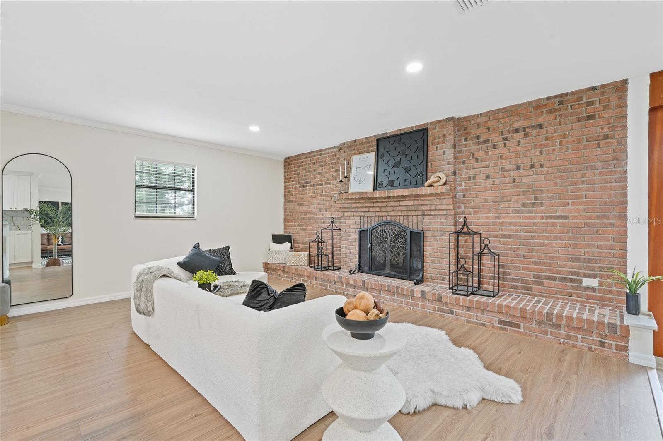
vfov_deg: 73.7
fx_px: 295
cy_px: 220
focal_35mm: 16
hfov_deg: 96.7
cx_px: 332
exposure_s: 1
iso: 250
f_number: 9
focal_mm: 16
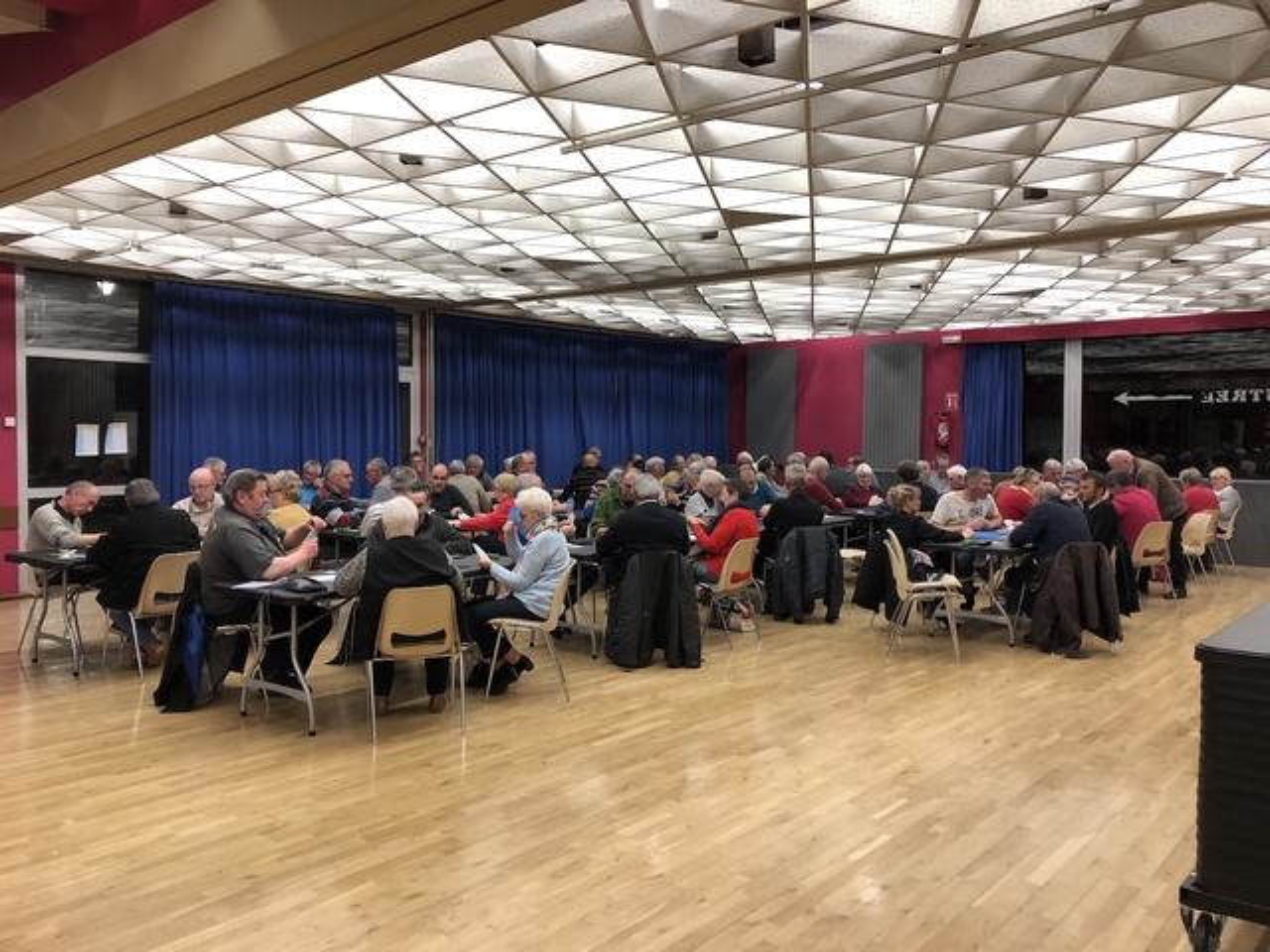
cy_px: 476
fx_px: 1027
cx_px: 635
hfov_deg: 63.4
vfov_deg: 49.7
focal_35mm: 28
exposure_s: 1/25
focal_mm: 4
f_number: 1.8
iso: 40
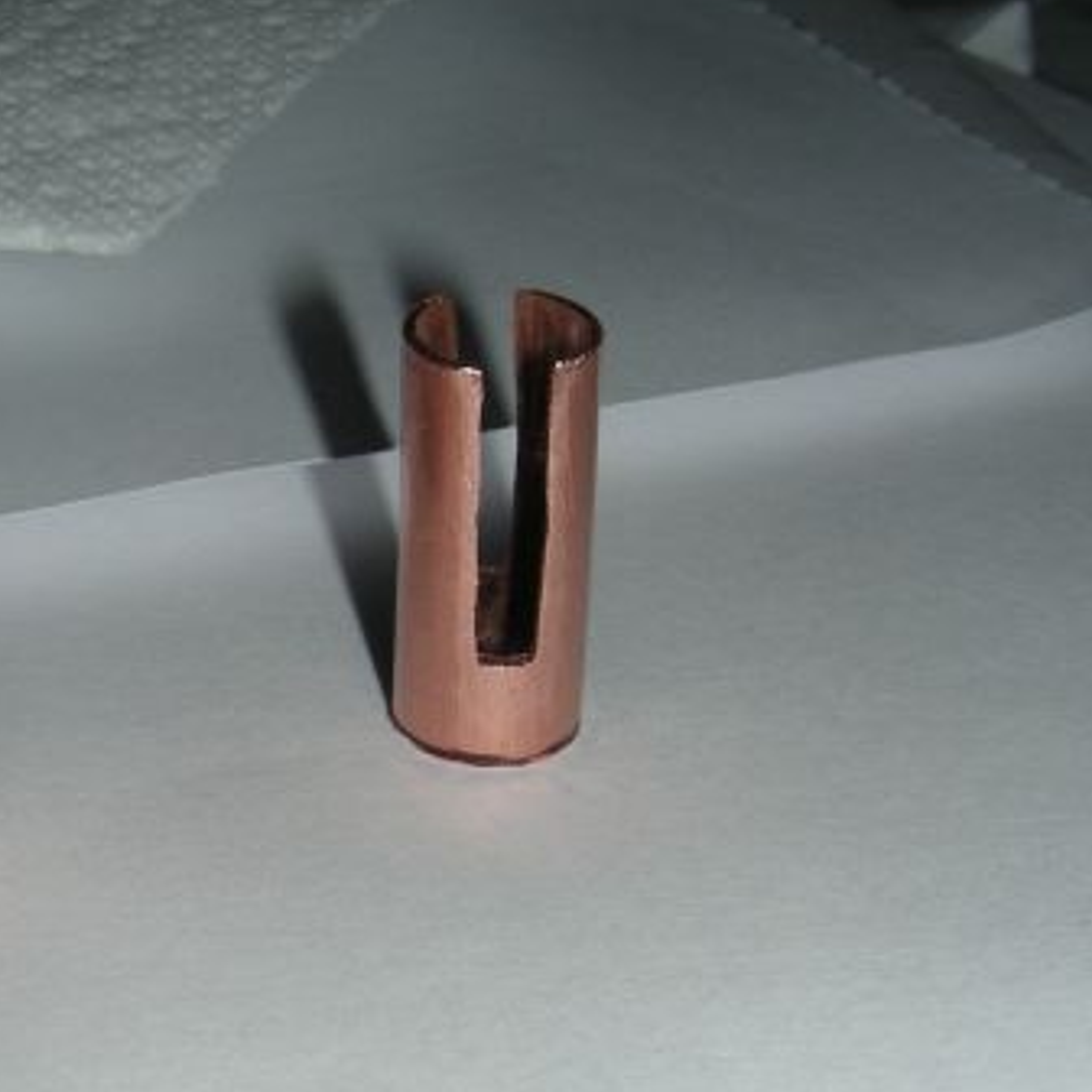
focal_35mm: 80
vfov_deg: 21.6
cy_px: 676
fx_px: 2855
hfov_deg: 21.2
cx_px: 130
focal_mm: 6.3
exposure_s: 1/60
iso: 50
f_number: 13.6
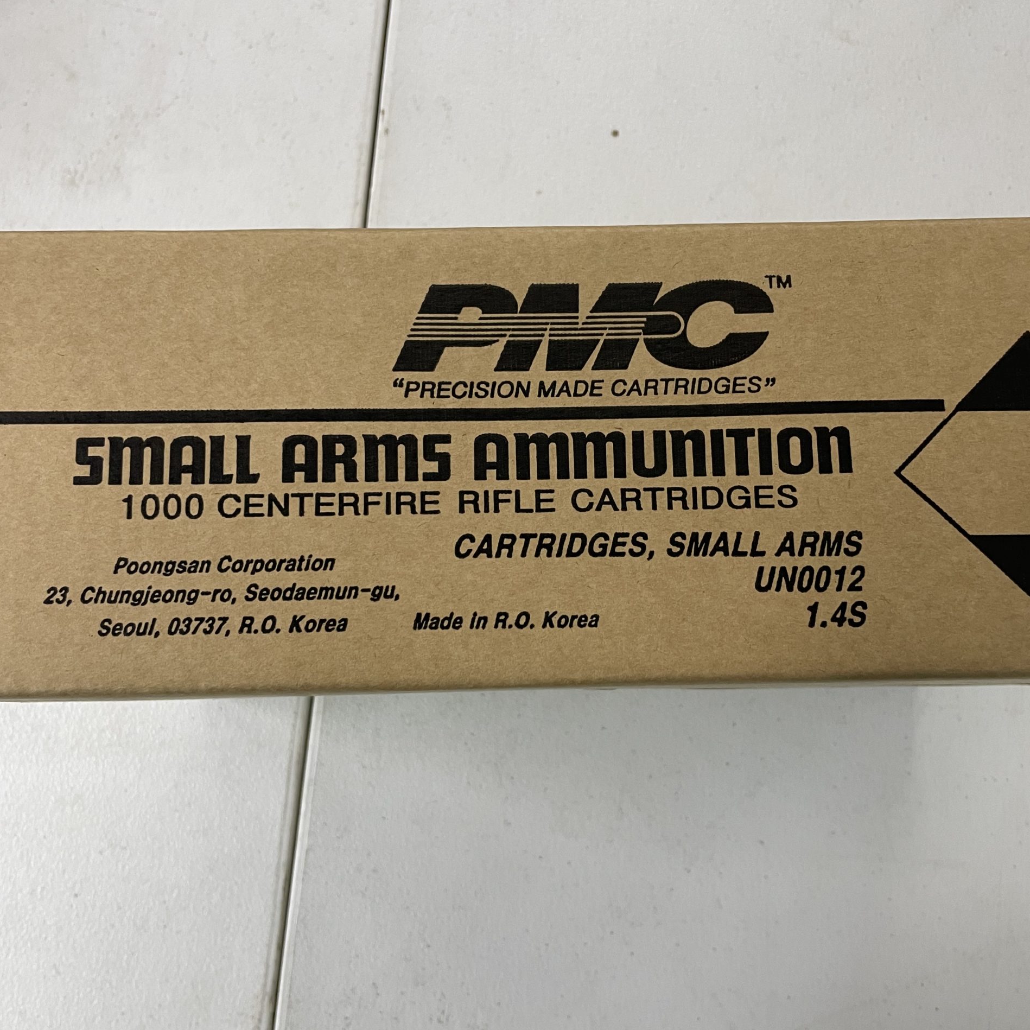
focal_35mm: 31
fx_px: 1044
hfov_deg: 52.5
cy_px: 511
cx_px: 518
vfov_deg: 52.5
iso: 80
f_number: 1.6
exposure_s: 1/60
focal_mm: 4.2
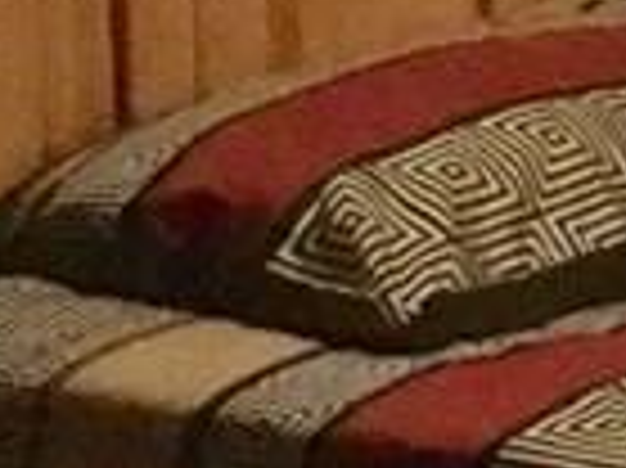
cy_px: 256
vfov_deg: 6.5
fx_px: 4120
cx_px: 2139
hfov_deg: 7.3
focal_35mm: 228
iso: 500
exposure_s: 1/15
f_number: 2.4
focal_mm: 3.3
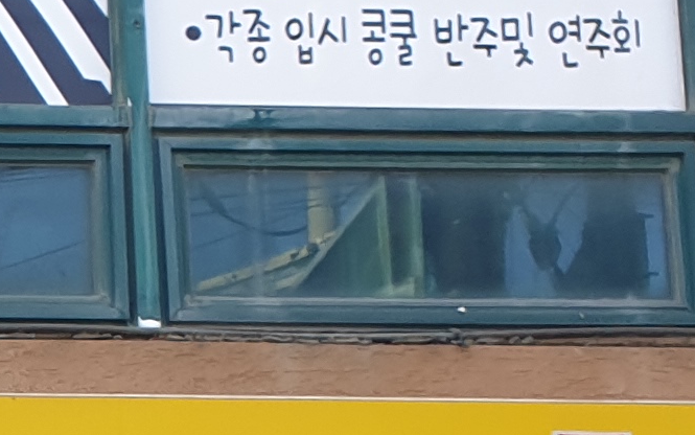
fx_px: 3164
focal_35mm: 167
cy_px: 1017
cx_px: -1001
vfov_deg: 7.4
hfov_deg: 10.6
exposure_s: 1/177
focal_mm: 4.3
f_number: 2.4
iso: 50
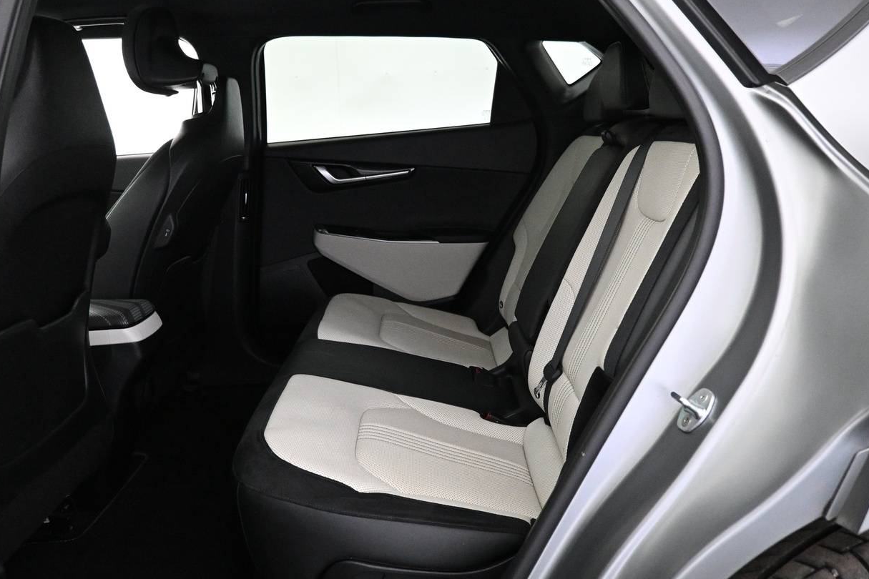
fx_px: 772
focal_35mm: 32
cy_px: 256
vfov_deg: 41.1
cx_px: 456
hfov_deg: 58.7
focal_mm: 16
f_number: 3.5
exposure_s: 1/60
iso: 4000
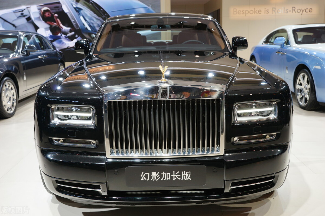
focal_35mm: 35
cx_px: 162
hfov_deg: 54.5
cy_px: 108
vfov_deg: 37.8
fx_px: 316
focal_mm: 35
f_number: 6.3
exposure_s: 1/20
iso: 160
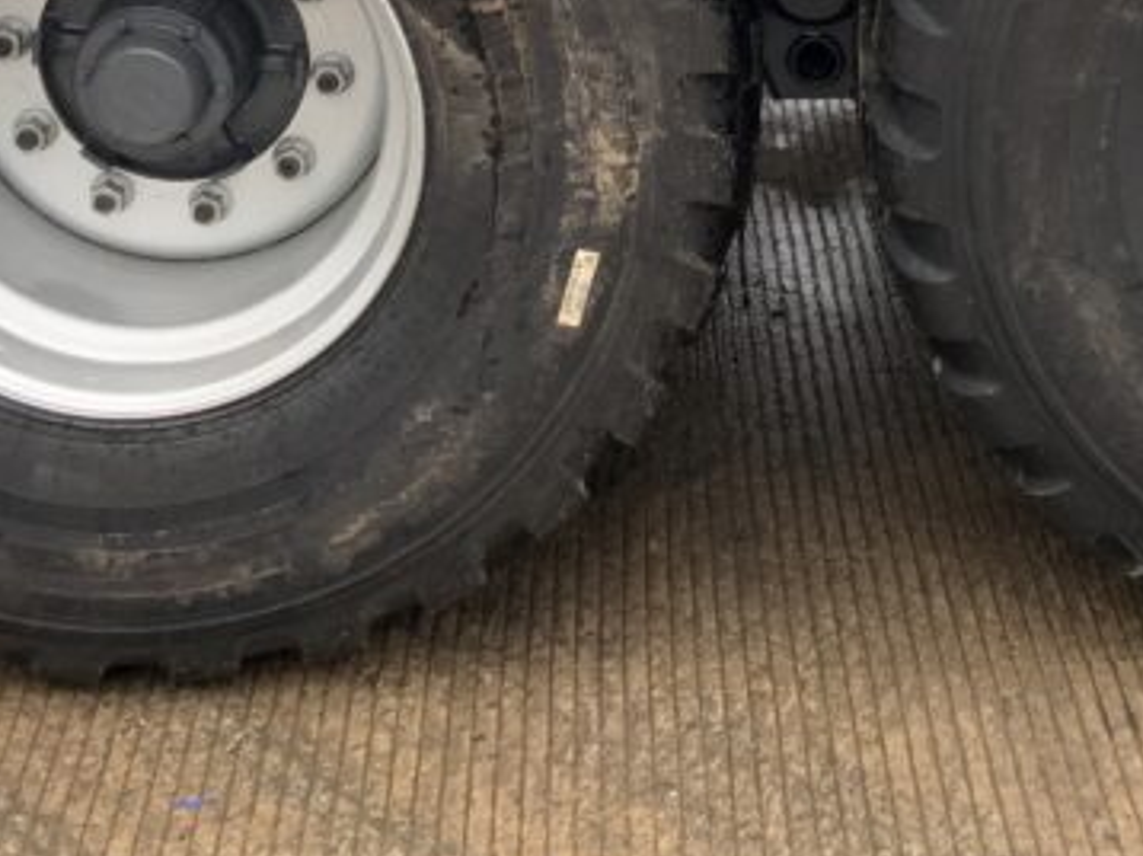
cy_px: -131
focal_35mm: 83
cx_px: 865
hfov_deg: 23.3
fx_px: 2739
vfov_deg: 17.1
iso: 25
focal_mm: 3
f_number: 1.8
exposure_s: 1/122
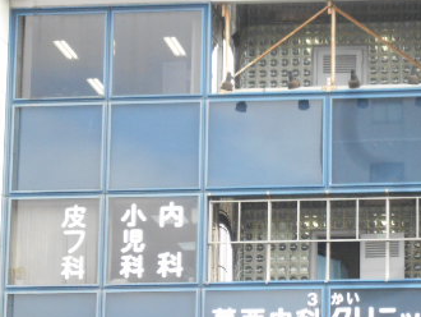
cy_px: 242
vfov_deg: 7.7
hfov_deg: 10.3
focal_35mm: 192
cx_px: 302
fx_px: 2337
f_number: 5.5
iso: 400
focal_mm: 17.6
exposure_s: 1/250
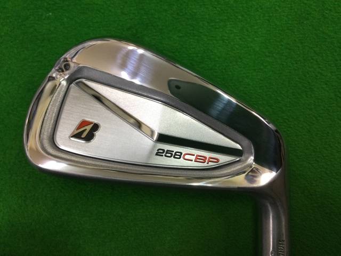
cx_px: 170
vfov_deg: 45.4
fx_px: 305
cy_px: 128
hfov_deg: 58.4
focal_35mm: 31
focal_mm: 3.3
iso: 64
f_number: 2.4
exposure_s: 1/30
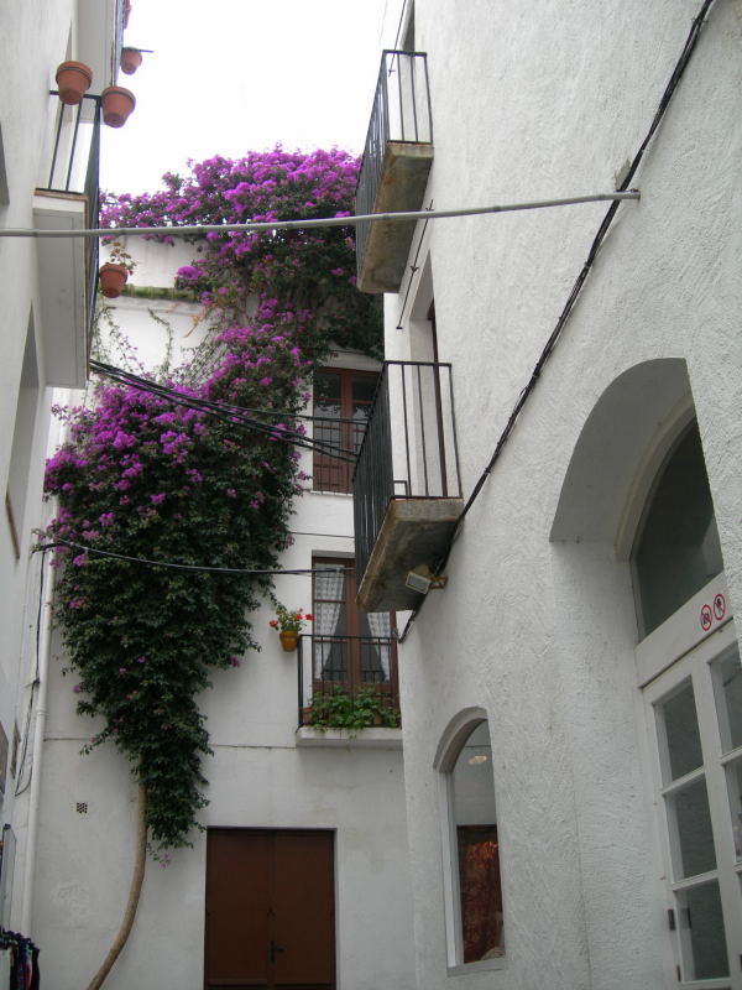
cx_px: 371
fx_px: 1086
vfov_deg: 49.0
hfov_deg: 37.7
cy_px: 495
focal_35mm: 38
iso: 50
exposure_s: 1/116
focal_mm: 7.8
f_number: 2.8
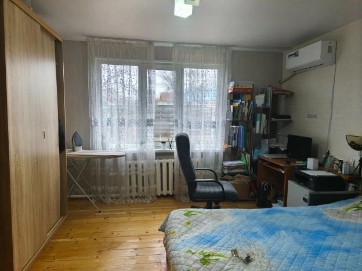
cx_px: 181
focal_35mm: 23
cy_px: 136
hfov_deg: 73.9
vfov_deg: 58.9
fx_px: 241
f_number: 1.7
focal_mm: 5.35
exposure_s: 1/50
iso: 640
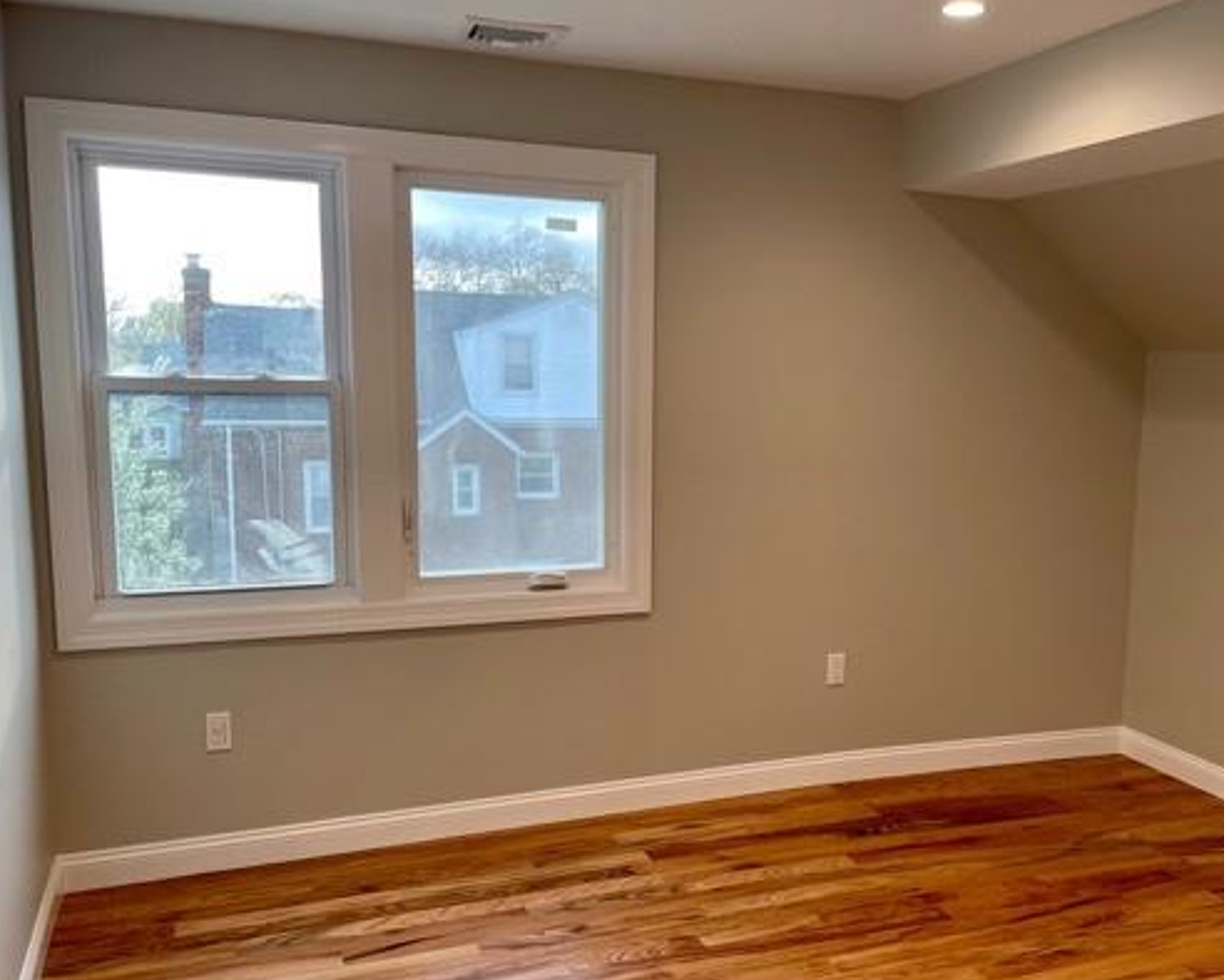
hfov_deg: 53.9
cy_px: 550
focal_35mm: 33
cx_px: 724
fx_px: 1196
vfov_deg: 44.5
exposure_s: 1/120
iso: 64
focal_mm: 4.2
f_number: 1.6
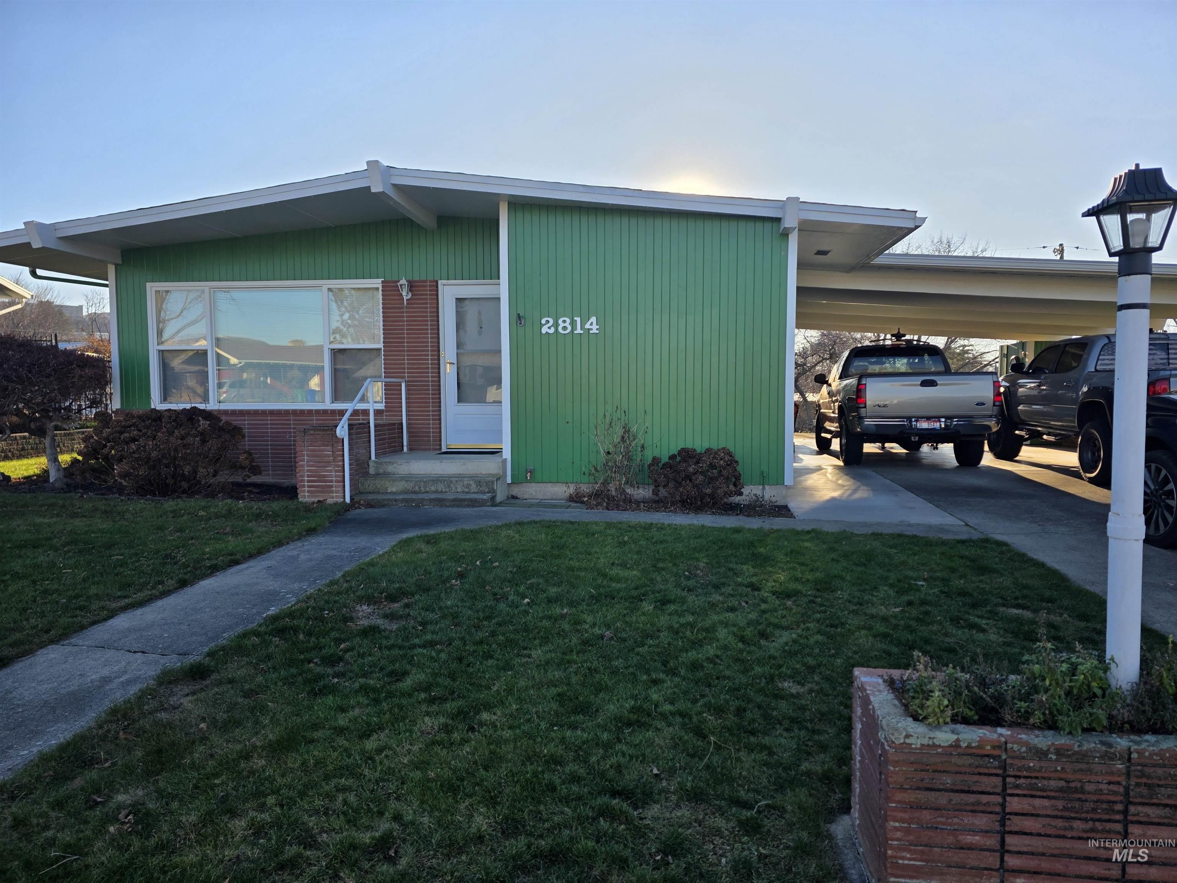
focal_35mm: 23
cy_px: 442
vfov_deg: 58.9
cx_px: 588
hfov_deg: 73.9
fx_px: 782
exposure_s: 1/4057
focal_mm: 6.3
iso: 80
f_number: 1.7
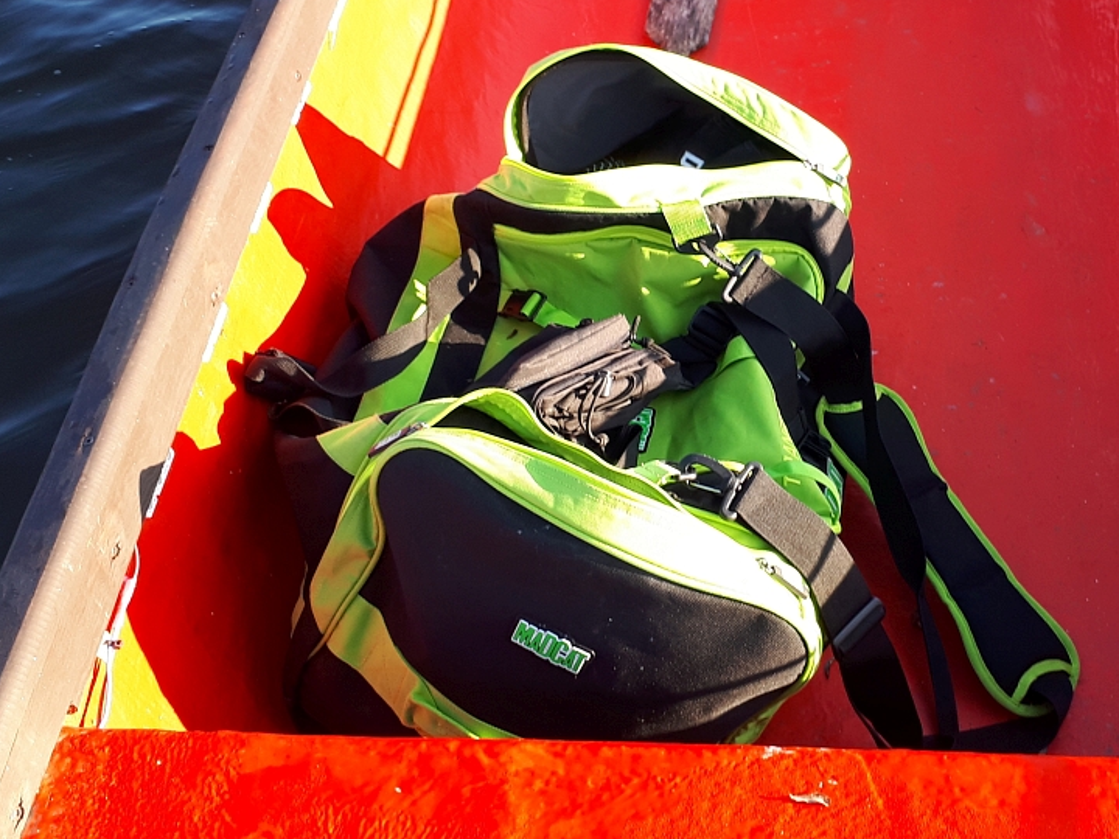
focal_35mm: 45
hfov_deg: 41.4
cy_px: 294
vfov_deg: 32.0
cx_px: 765
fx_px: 1455
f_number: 1.9
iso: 40
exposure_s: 1/159
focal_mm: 3.6
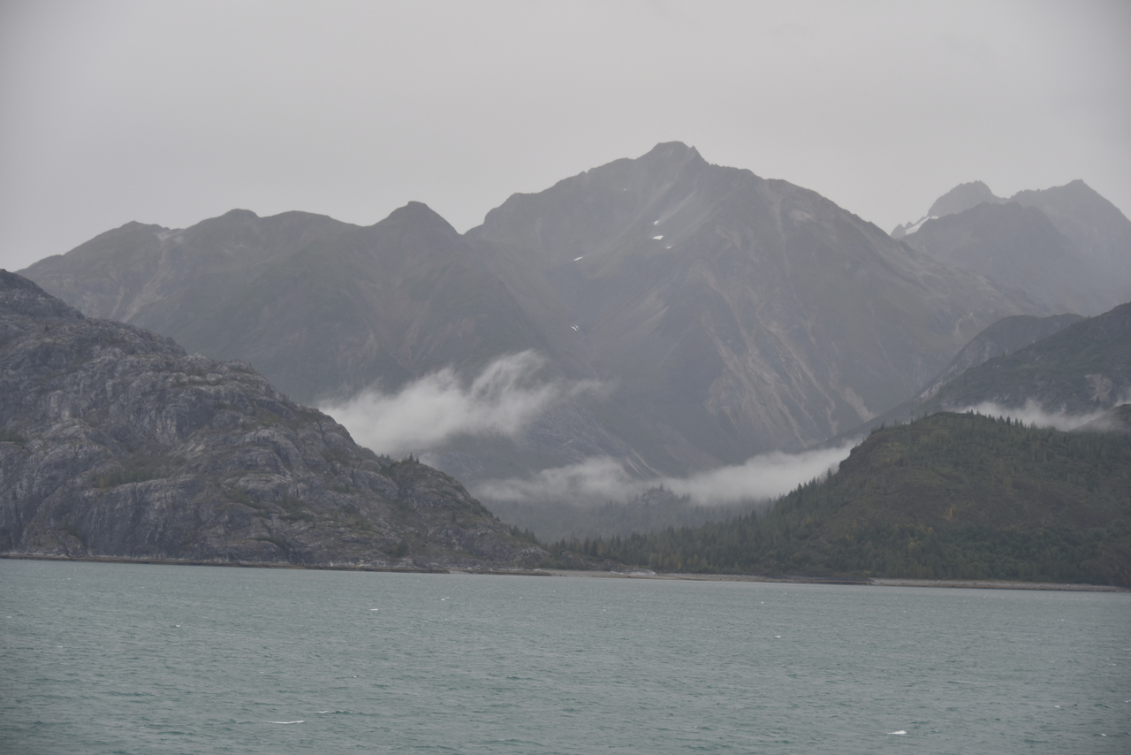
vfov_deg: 16.1
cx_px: 566
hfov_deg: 23.9
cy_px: 378
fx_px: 2671
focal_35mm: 85
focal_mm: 85
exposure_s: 1/200
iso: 280
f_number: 5
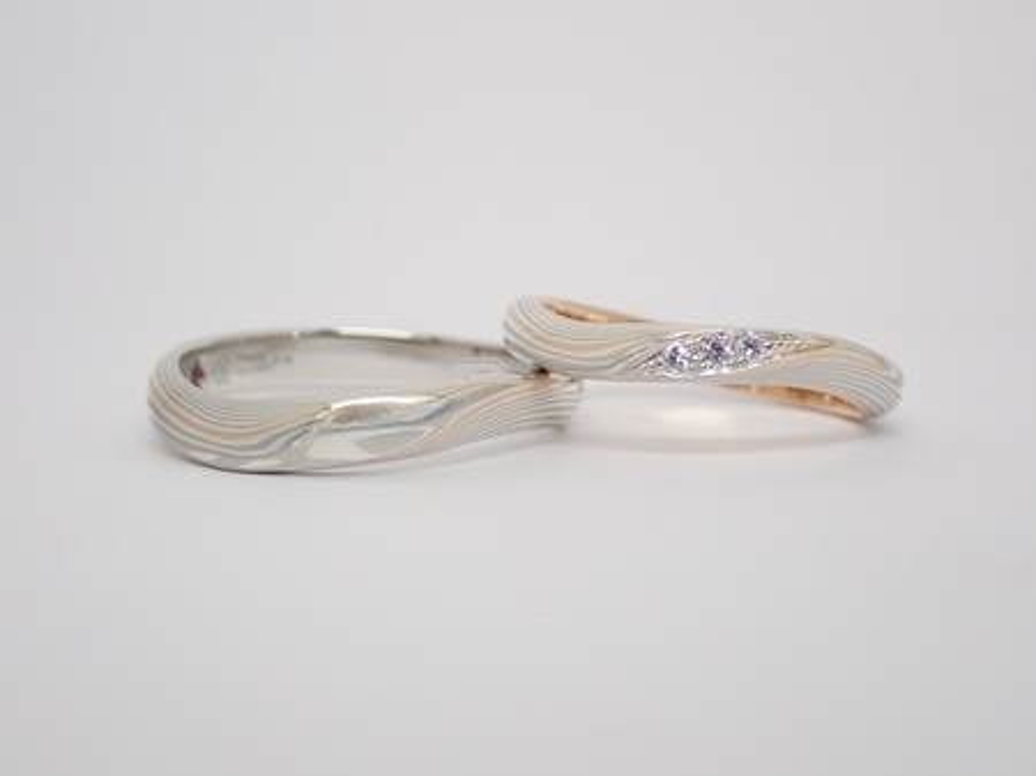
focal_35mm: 71
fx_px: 2124
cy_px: 388
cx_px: 518
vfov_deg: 20.7
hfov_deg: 27.4
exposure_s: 1/125
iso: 160
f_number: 3.9
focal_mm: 12.73
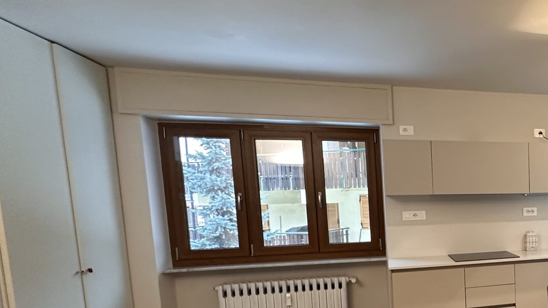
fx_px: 465
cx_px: 549
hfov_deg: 49.6
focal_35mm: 32
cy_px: 243
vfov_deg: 35.6
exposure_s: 1/50
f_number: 2.2
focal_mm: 2.22
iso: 200
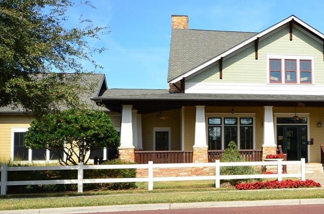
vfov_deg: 21.8
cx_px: 331
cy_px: 121
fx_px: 557
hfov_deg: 30.0
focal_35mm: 62
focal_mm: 20
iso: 100
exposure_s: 1/160
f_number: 10
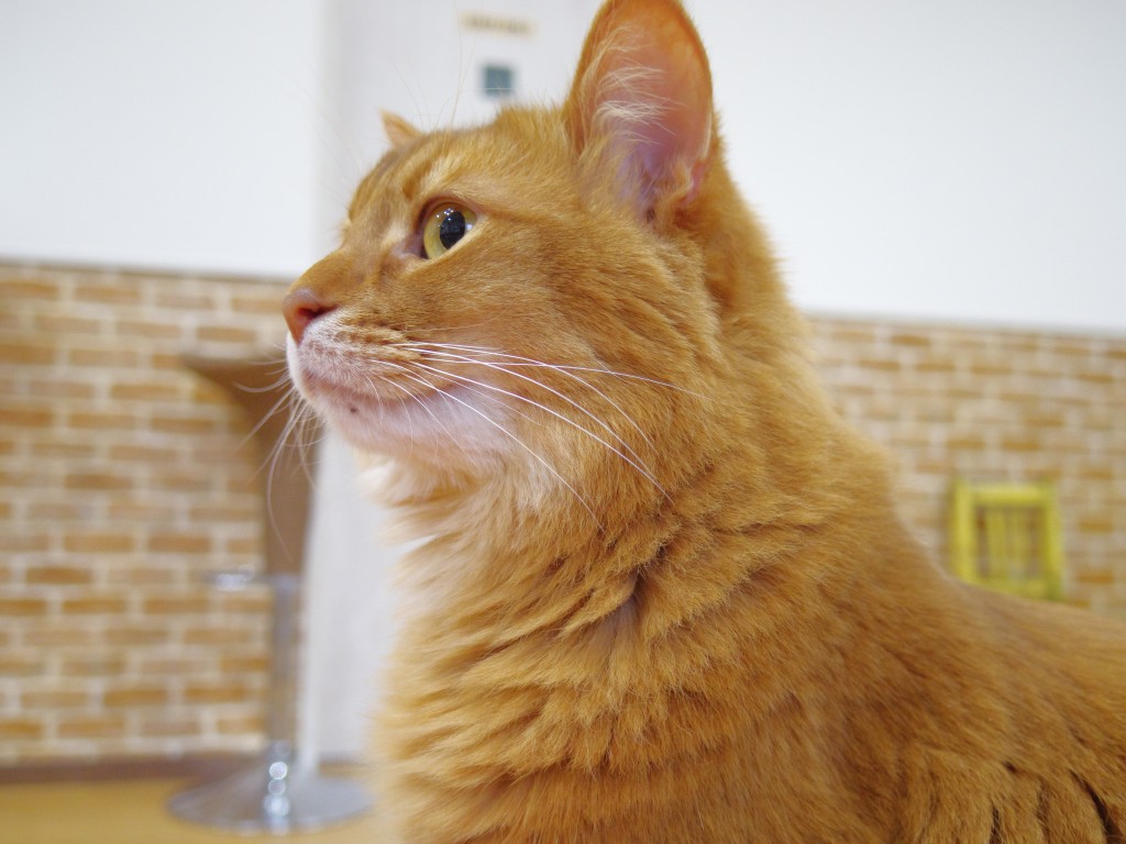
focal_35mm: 39
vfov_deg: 36.8
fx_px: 1269
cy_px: 422
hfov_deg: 47.9
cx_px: 563
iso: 320
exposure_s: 1/60
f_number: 1.9
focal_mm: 8.5
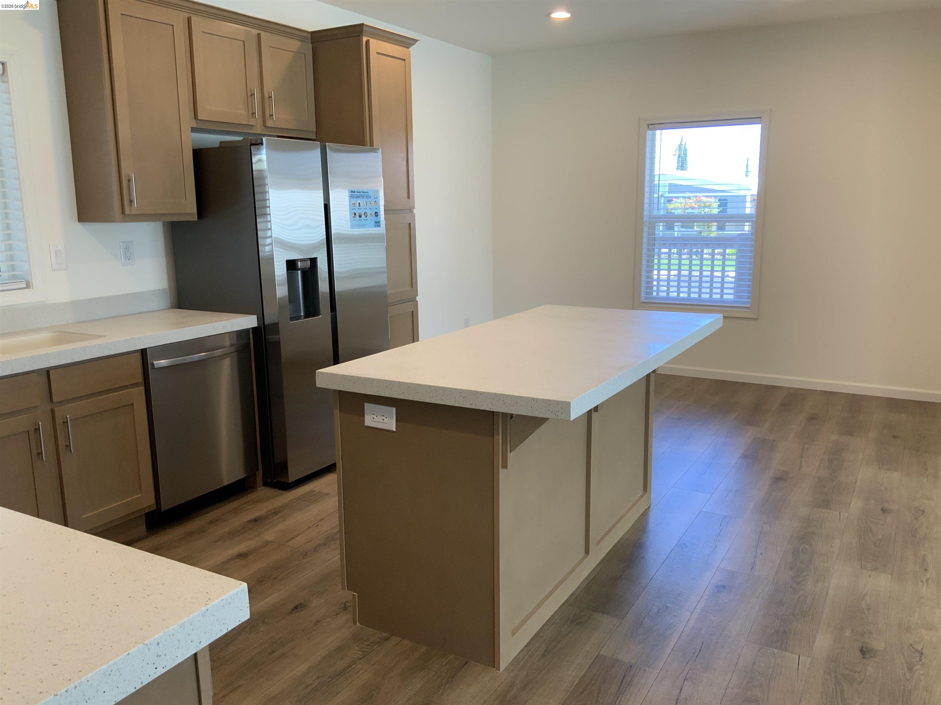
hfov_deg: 61.7
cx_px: 470
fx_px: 788
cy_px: 352
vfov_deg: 48.2
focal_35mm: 29
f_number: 1.8
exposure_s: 1/120
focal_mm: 3
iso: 64
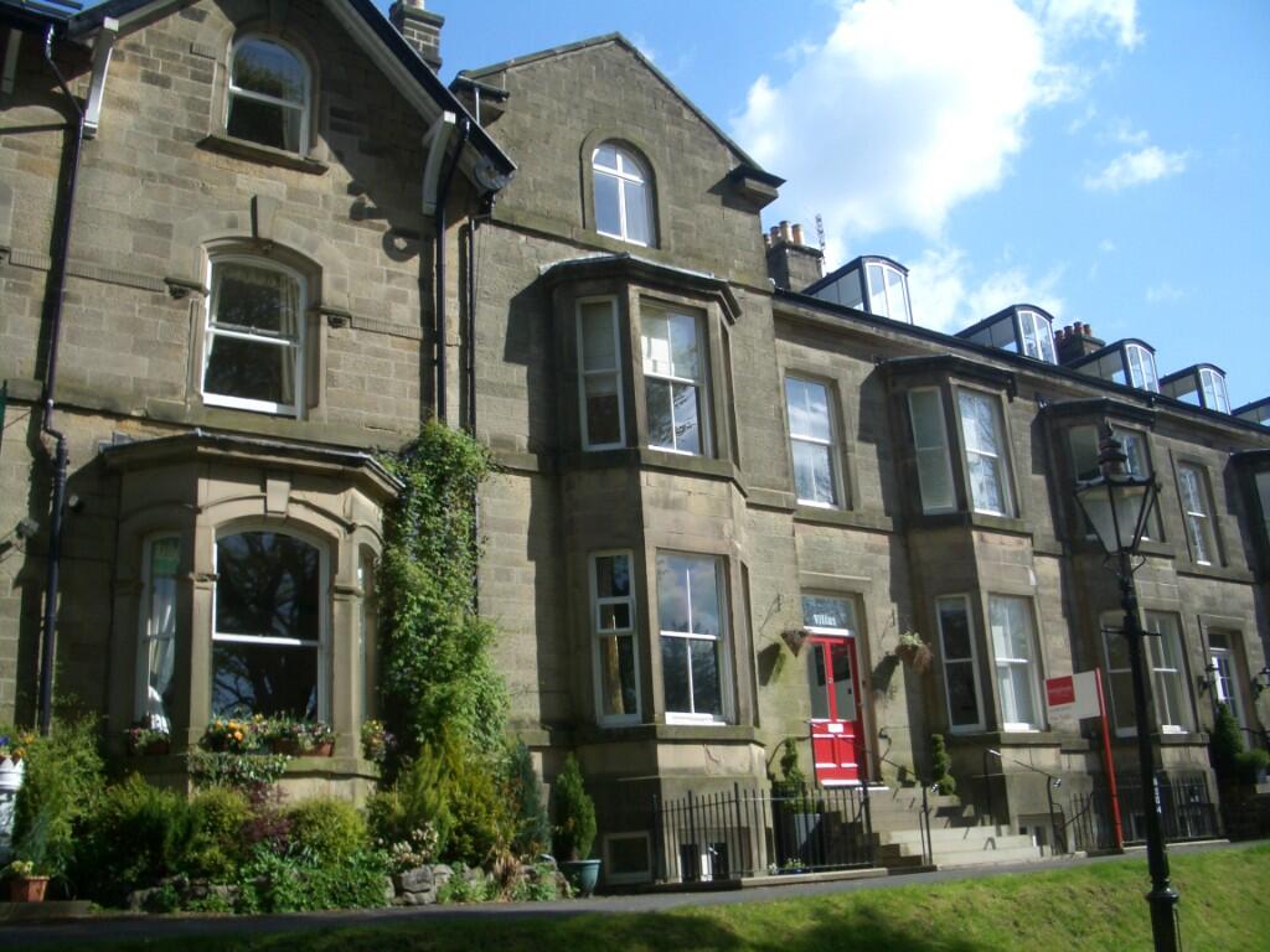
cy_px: 476
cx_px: 635
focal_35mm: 35
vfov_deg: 40.7
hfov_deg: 52.6
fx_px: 1284
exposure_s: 1/400
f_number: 4.3
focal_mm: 5.8
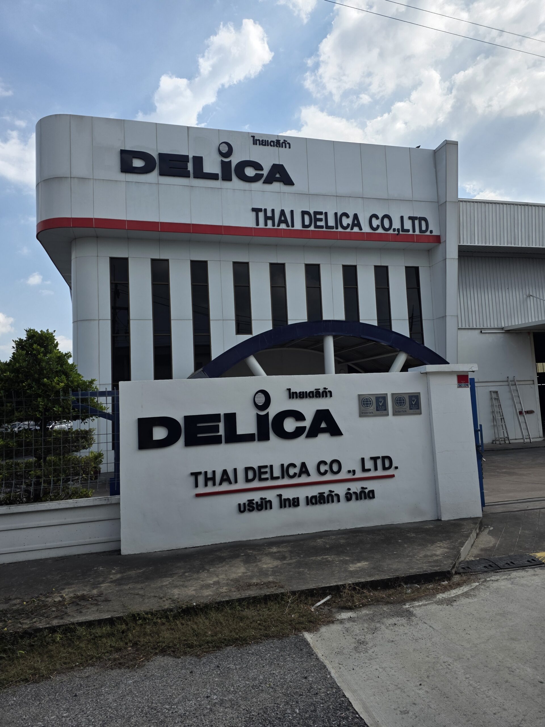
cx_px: 272
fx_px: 483
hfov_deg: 58.9
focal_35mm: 23
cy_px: 364
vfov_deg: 73.9
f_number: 1.7
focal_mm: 6.3
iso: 80
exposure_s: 1/7626
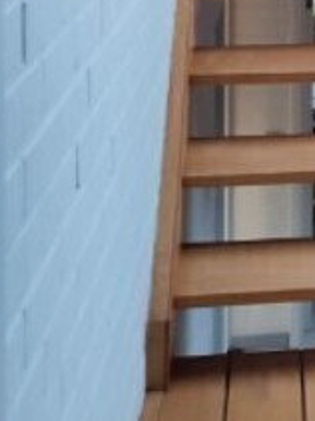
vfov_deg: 19.8
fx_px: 1105
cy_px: -126
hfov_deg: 15.1
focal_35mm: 91
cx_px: 469
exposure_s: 1/20
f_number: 1.9
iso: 305
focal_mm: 6.04
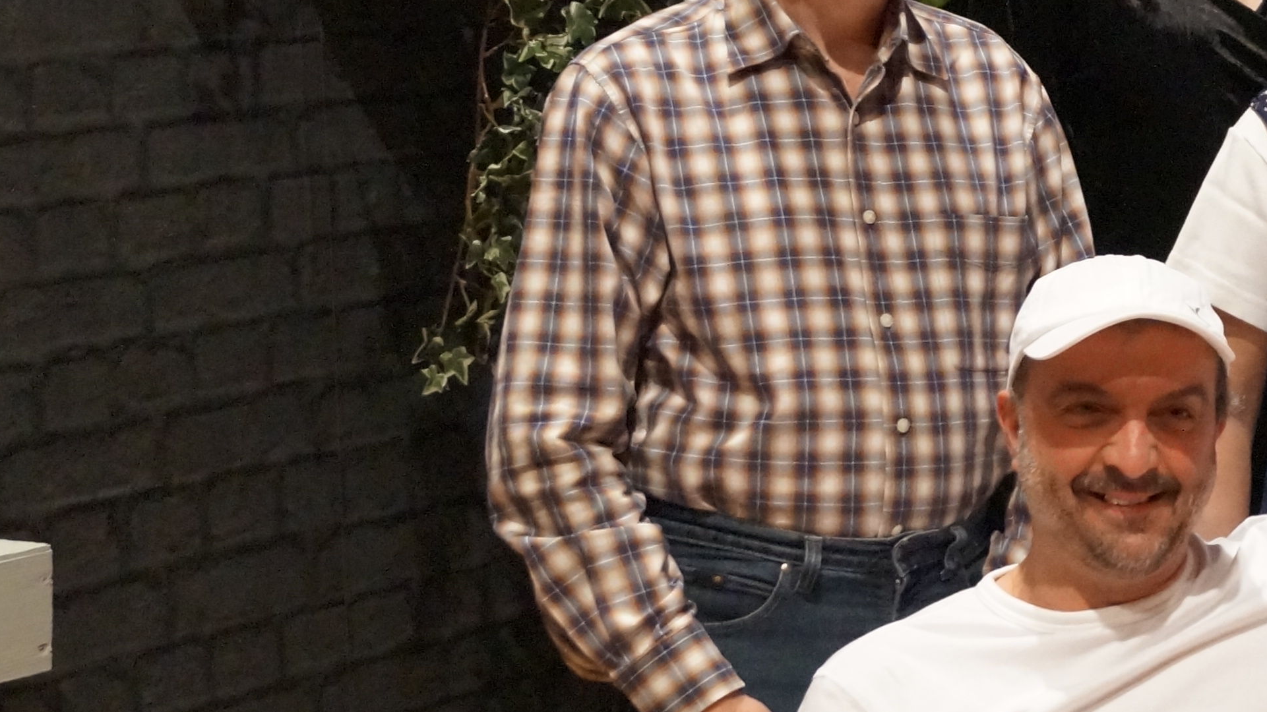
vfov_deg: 10.4
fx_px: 3897
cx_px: 1613
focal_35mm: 116
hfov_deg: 17.4
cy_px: 30
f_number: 4
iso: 3200
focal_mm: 26
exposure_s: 1/60
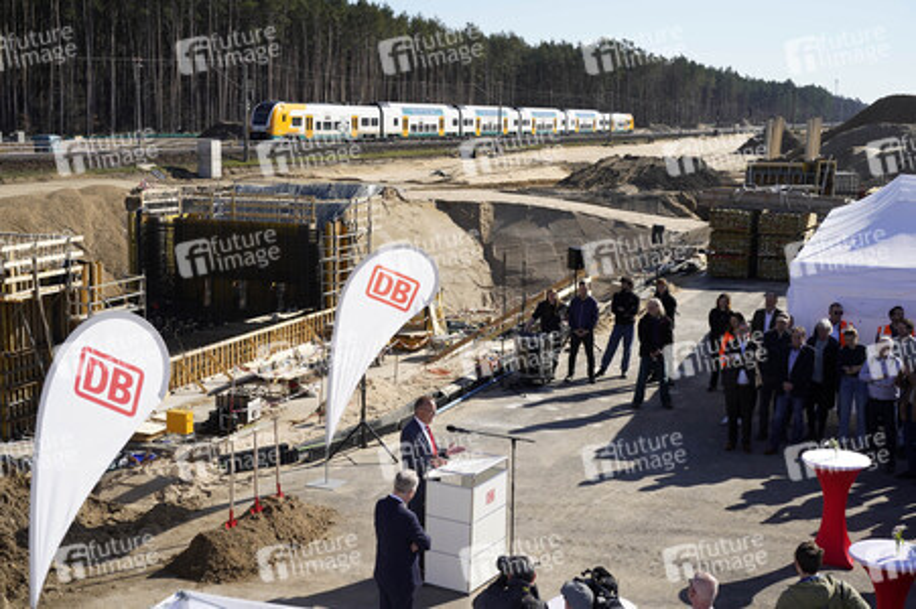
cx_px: 458
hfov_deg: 41.1
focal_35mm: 48
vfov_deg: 28.0
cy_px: 304
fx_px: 1220
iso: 100
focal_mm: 48
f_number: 9
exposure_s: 1/200
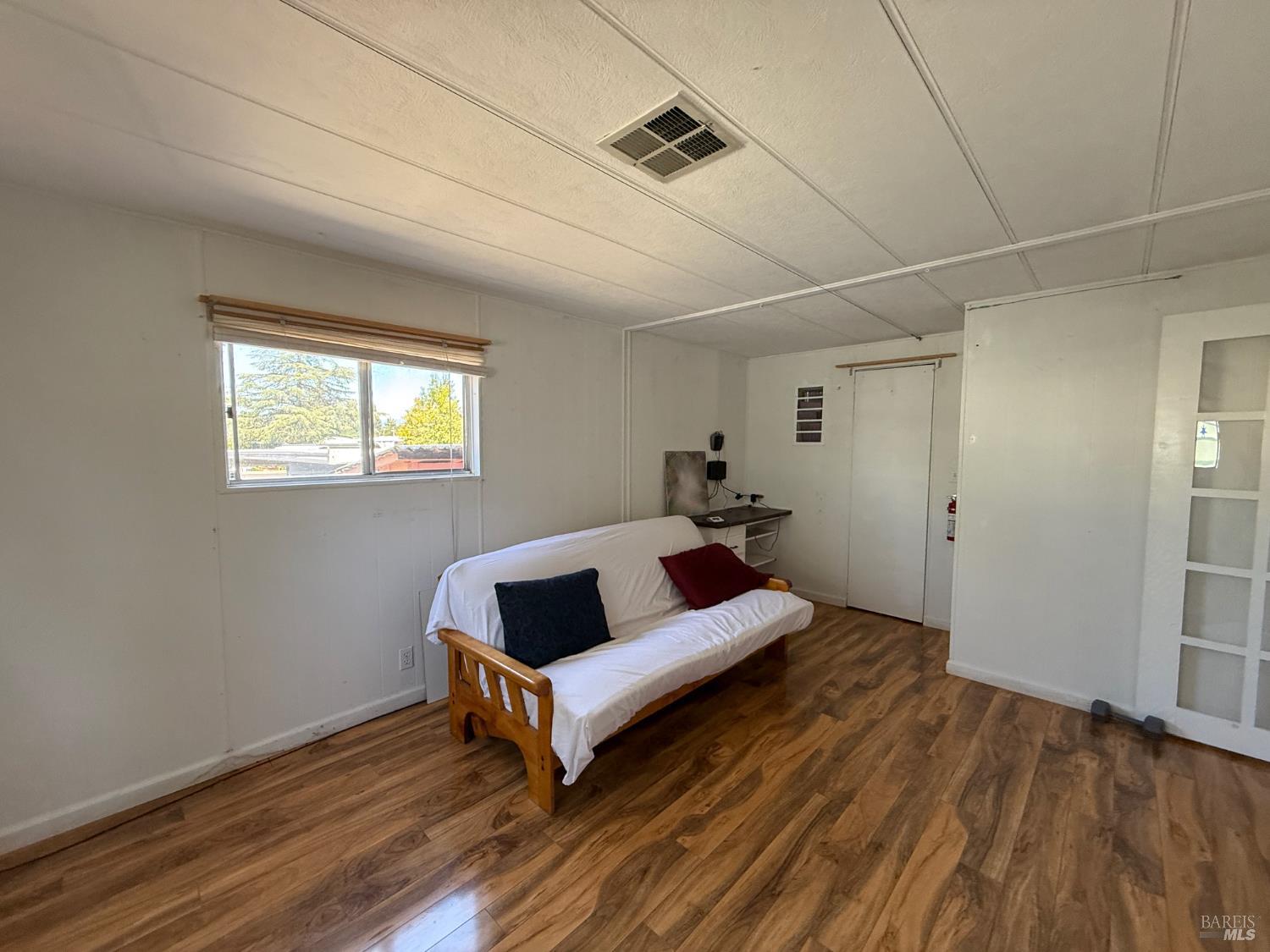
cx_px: 635
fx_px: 514
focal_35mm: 14
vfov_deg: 85.7
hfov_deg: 102.1
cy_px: 476
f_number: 2.2
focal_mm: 2.22
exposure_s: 1/99
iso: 200
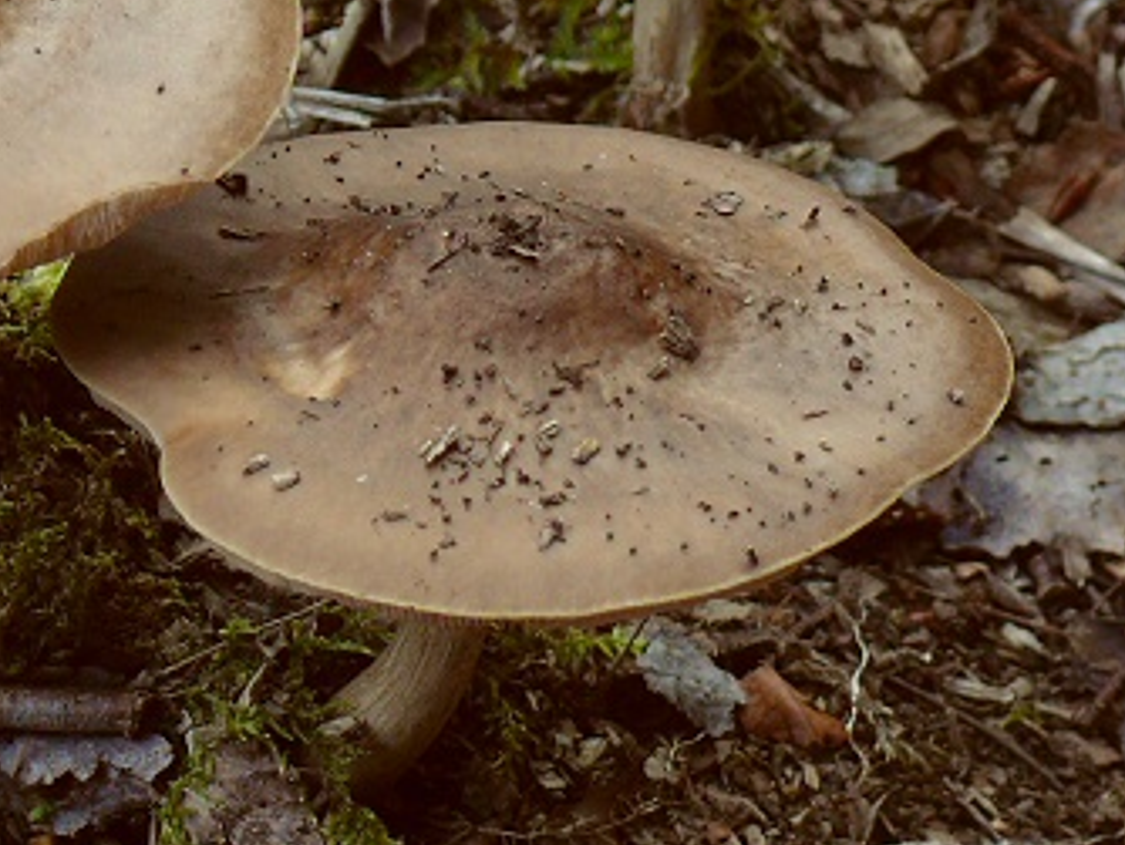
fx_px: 4748
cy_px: -67
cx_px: -195
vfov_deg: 10.1
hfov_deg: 13.2
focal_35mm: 146
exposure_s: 1/80
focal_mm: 12.9
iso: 100
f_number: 3.2
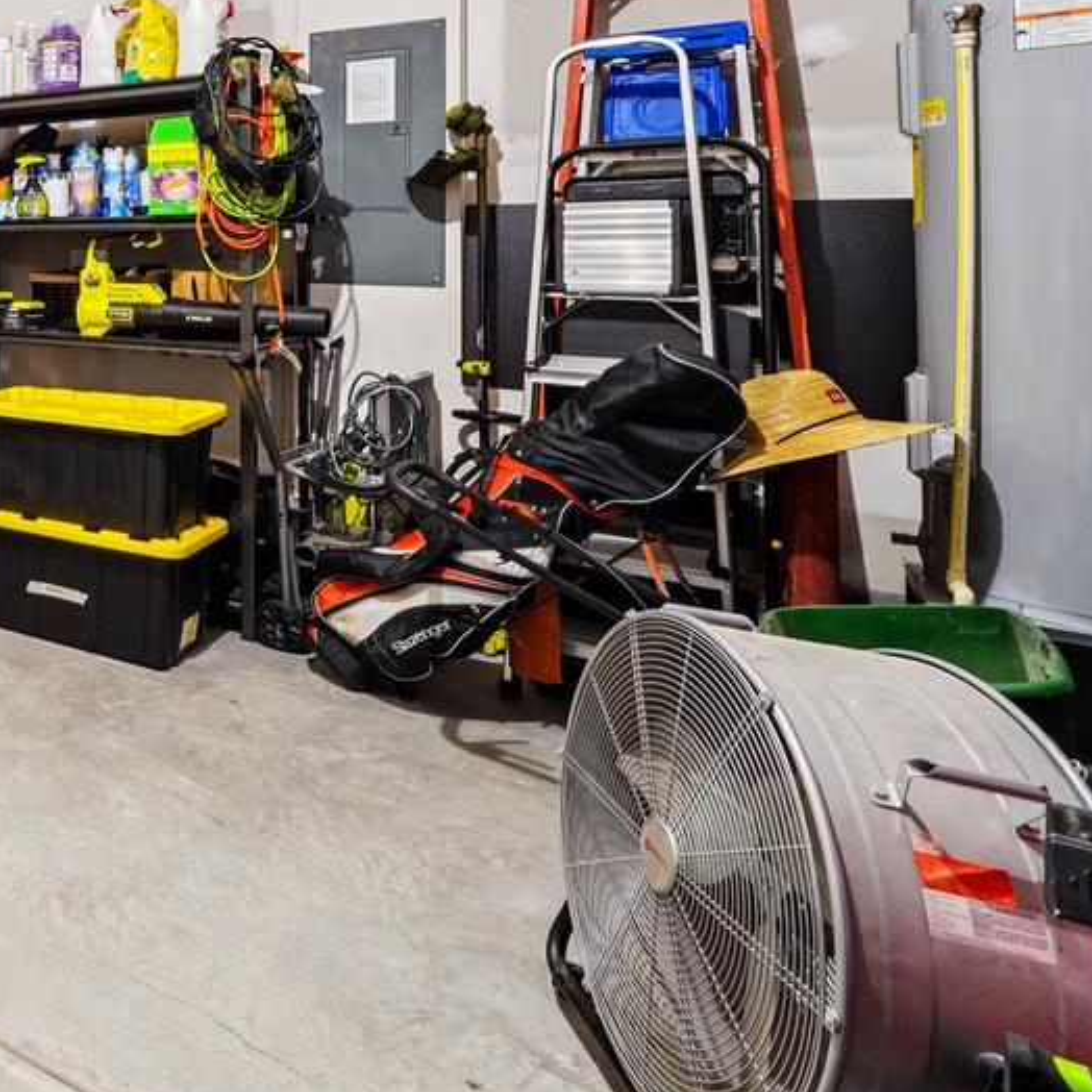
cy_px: 250
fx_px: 999
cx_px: -354
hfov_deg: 35.8
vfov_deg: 54.2
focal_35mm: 28
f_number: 8
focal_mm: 12
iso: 400
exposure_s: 1.3
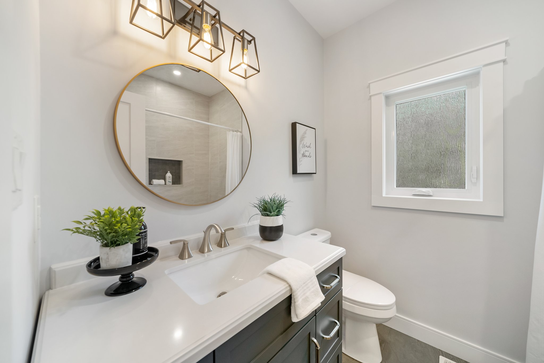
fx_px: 181
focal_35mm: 12
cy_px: 182
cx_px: 272
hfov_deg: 112.6
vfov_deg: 90.1
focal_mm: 12
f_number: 6.3
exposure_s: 1/250
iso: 1600
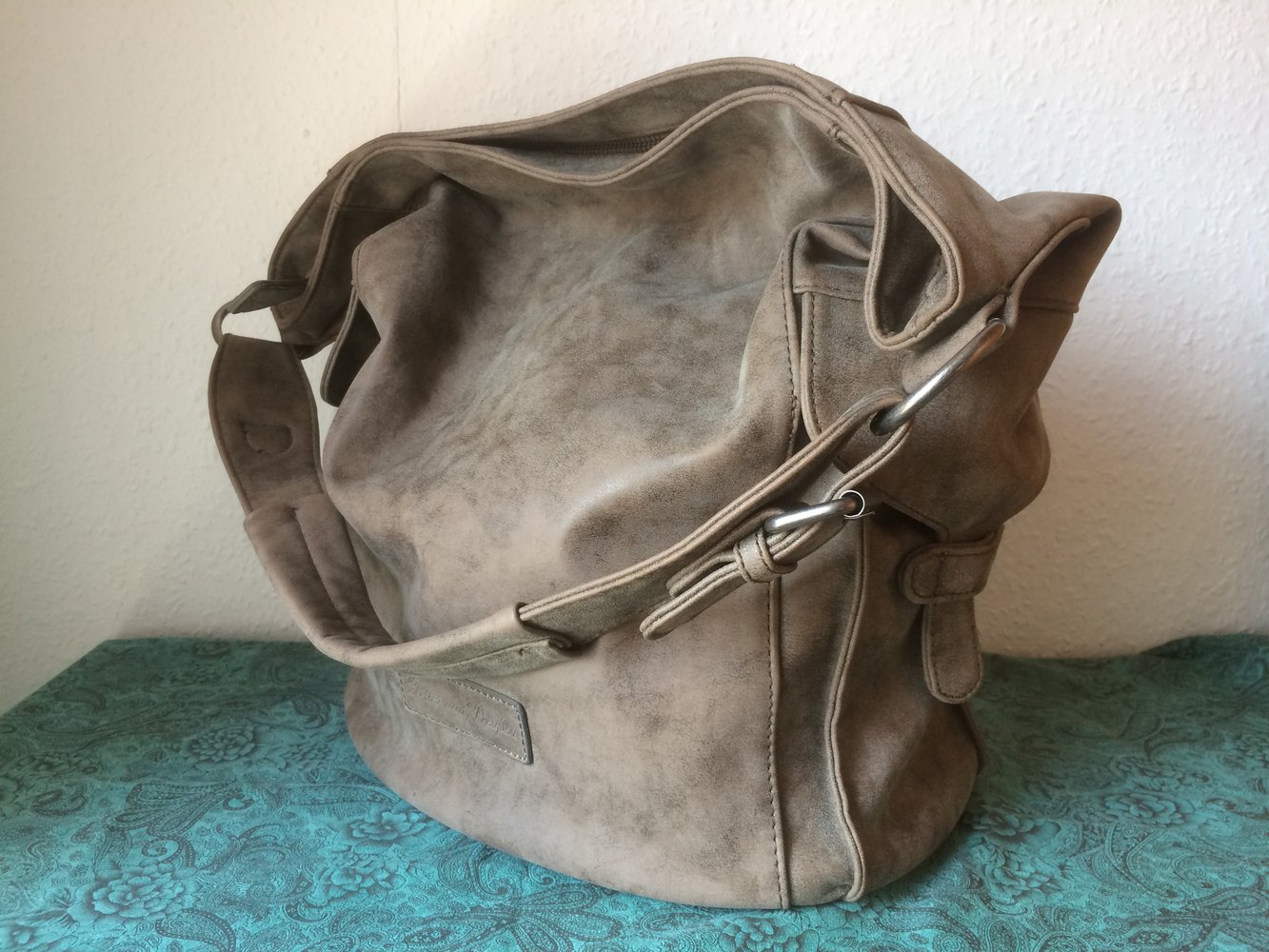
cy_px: 476
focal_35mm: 29
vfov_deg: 48.2
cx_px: 634
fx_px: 1063
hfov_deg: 61.7
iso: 40
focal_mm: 4.15
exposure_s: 1/33
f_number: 2.2
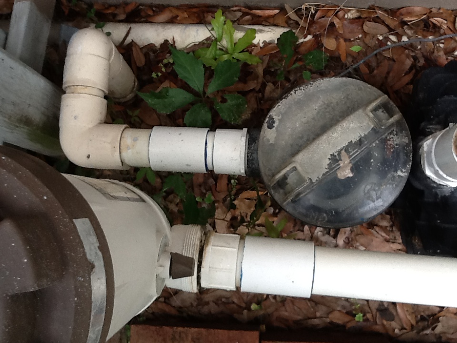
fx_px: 581
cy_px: 172
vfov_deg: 32.9
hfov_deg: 42.9
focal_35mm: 44
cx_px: 228
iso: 50
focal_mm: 2.03
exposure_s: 1/120
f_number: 2.4
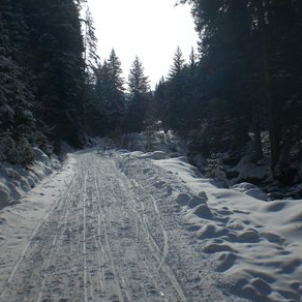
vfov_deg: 36.8
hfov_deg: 36.6
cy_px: 150
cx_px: 185
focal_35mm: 46
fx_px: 454
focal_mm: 6.3
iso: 50
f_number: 4.4
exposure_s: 1/1600
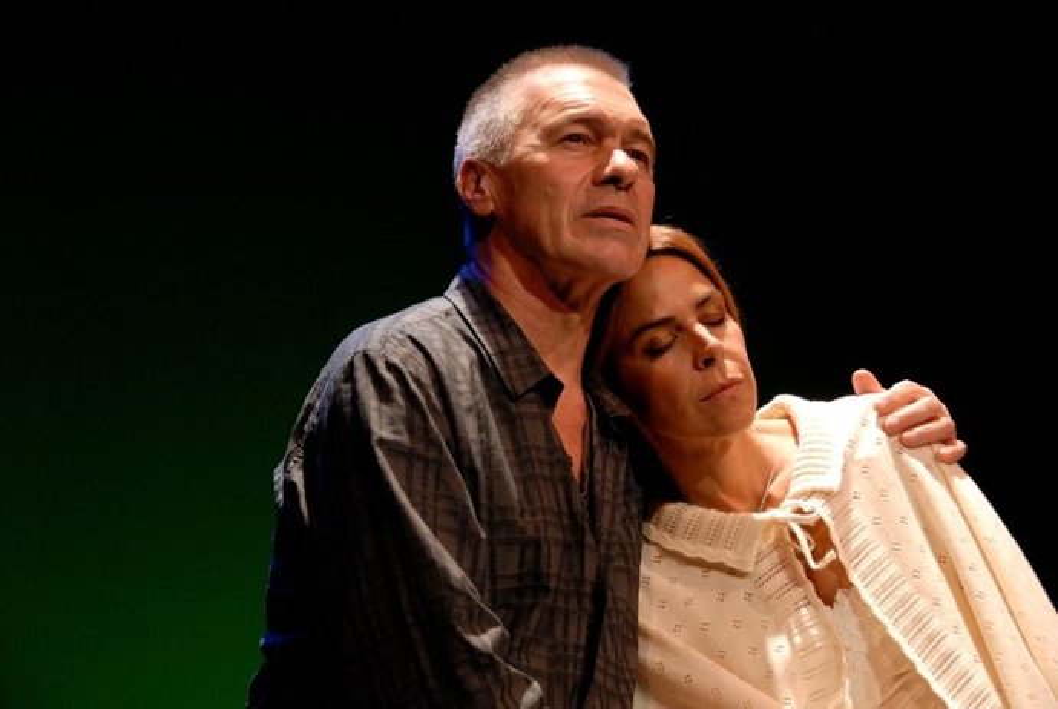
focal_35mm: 98
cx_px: 529
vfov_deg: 14.1
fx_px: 2869
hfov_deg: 20.9
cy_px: 354
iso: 800
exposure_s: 1/80
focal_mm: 65
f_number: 5
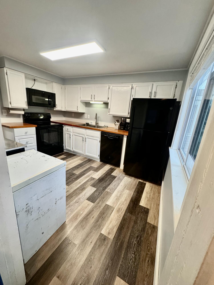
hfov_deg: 85.7
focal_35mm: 14
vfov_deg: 102.1
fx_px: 115
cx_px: 107
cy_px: 142
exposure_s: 1/120
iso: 320
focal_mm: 2.22
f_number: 2.2
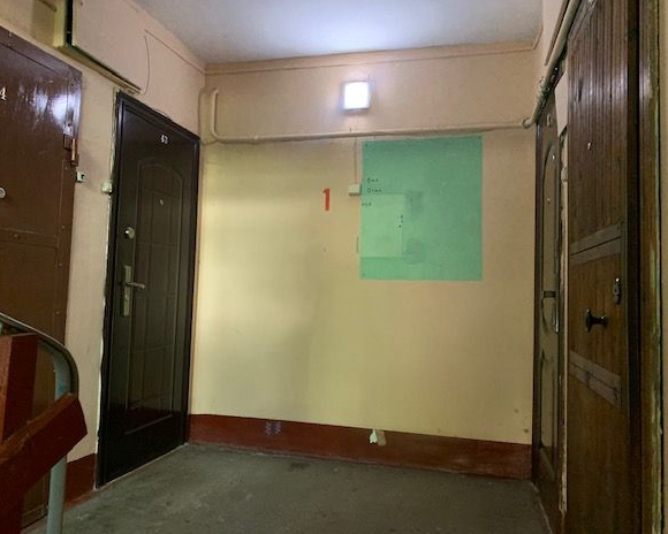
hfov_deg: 62.1
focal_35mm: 28
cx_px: 311
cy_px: 261
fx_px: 554
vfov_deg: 51.5
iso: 500
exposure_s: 1/25
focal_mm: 4.25
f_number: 1.8
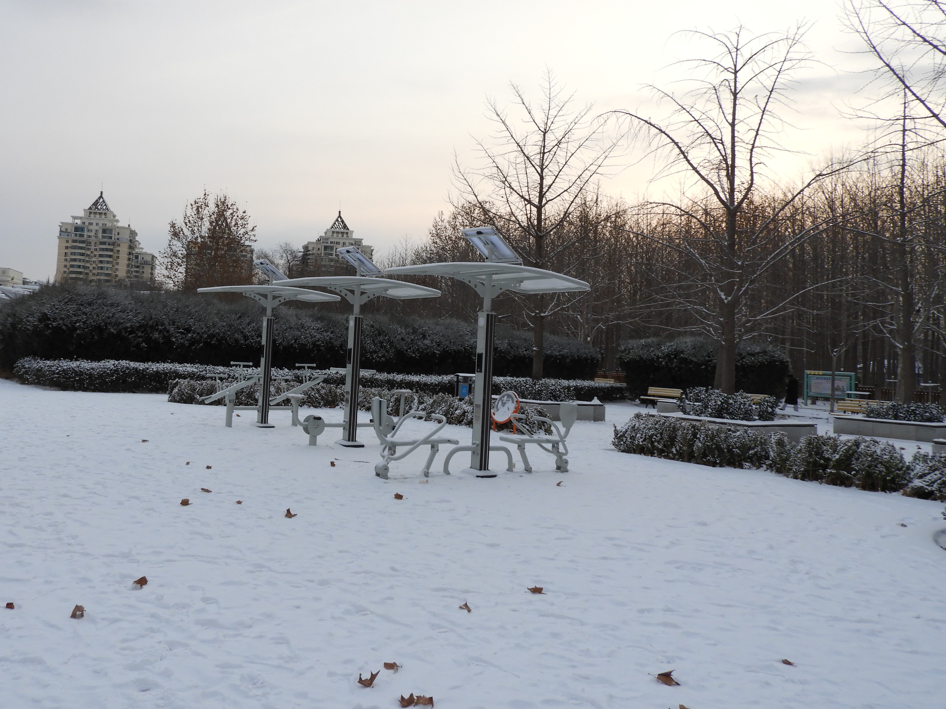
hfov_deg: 59.3
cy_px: 303
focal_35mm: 30
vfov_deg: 46.7
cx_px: 366
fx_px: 820
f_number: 3.3
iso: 100
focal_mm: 4.3
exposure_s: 1/160
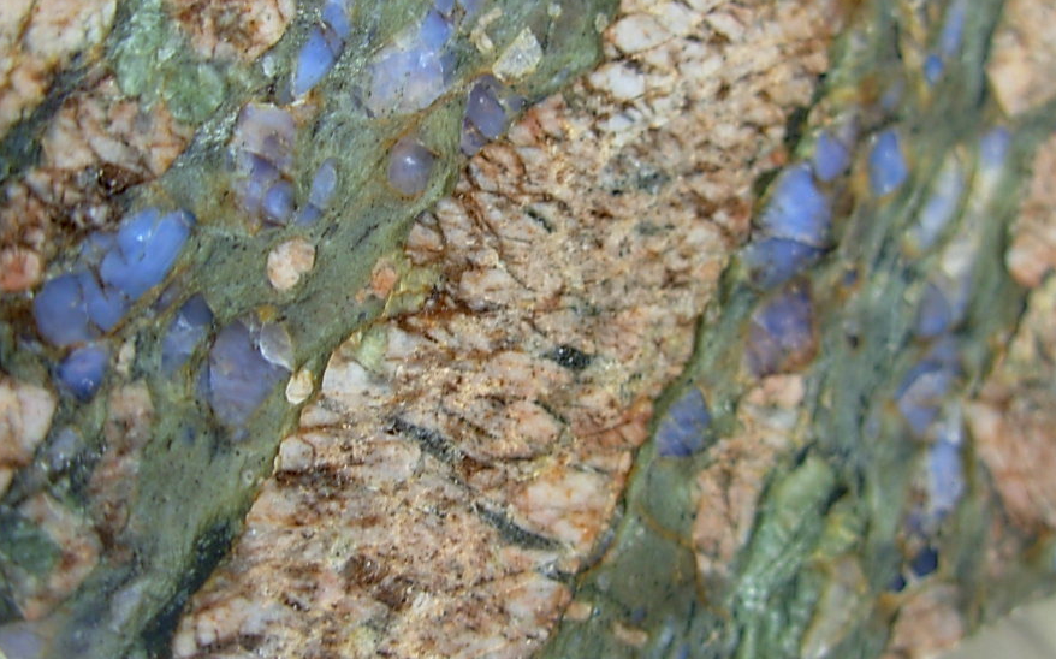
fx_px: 1352
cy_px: 274
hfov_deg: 42.7
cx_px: 547
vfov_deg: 27.4
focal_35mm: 47
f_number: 2.9
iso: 50
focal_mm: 6.3
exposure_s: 1/29.3
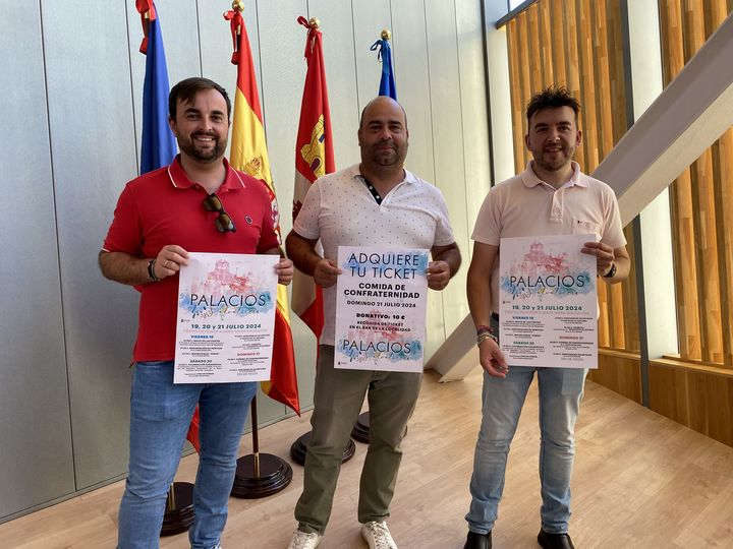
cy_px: 274
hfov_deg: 67.3
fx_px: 551
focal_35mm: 26
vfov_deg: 53.1
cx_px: 366
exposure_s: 1/121
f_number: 1.8
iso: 80
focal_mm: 4.25
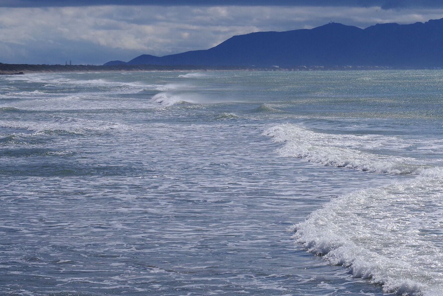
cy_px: 88
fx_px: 1908
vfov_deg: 8.9
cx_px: 386
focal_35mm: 155
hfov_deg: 13.1
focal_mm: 85
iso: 1600
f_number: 16
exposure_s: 1/2500
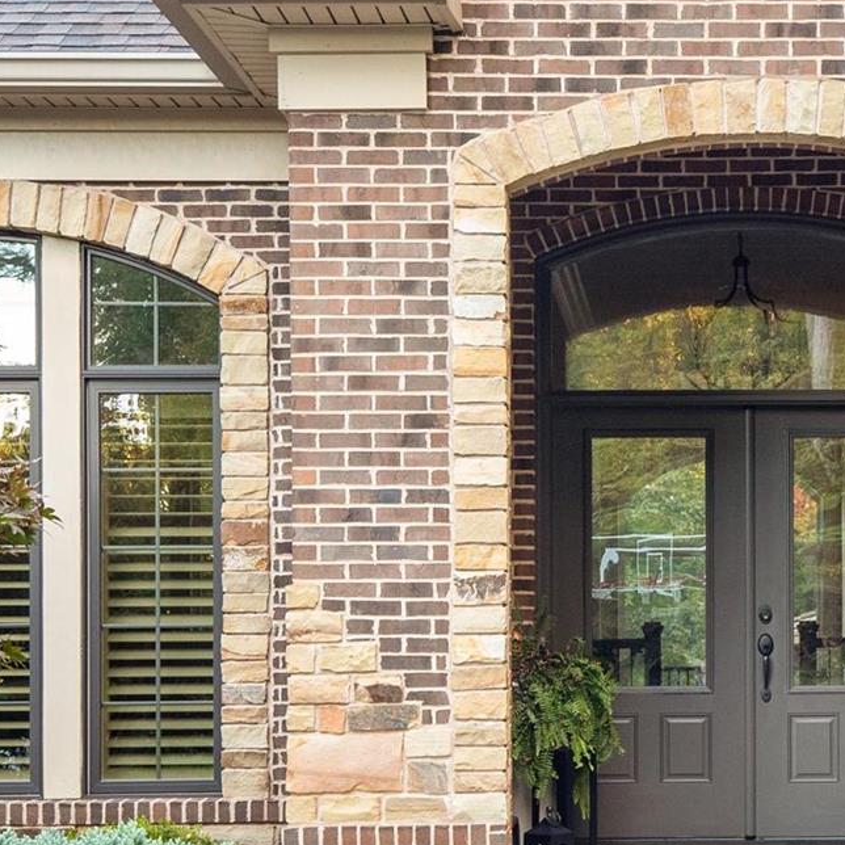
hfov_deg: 22.3
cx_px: 748
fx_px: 2099
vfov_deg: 22.6
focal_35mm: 76
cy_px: 625
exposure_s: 1/20
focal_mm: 18
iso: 400
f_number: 6.3
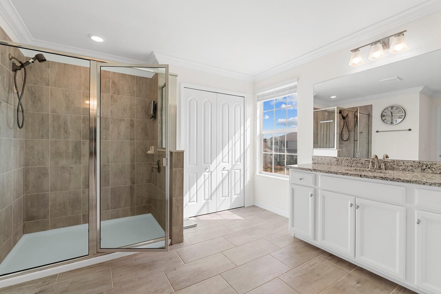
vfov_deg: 73.7
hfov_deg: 96.7
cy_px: 147
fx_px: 196
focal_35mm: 16
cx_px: 225
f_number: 5.6
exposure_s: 1/30
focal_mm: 10
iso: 100
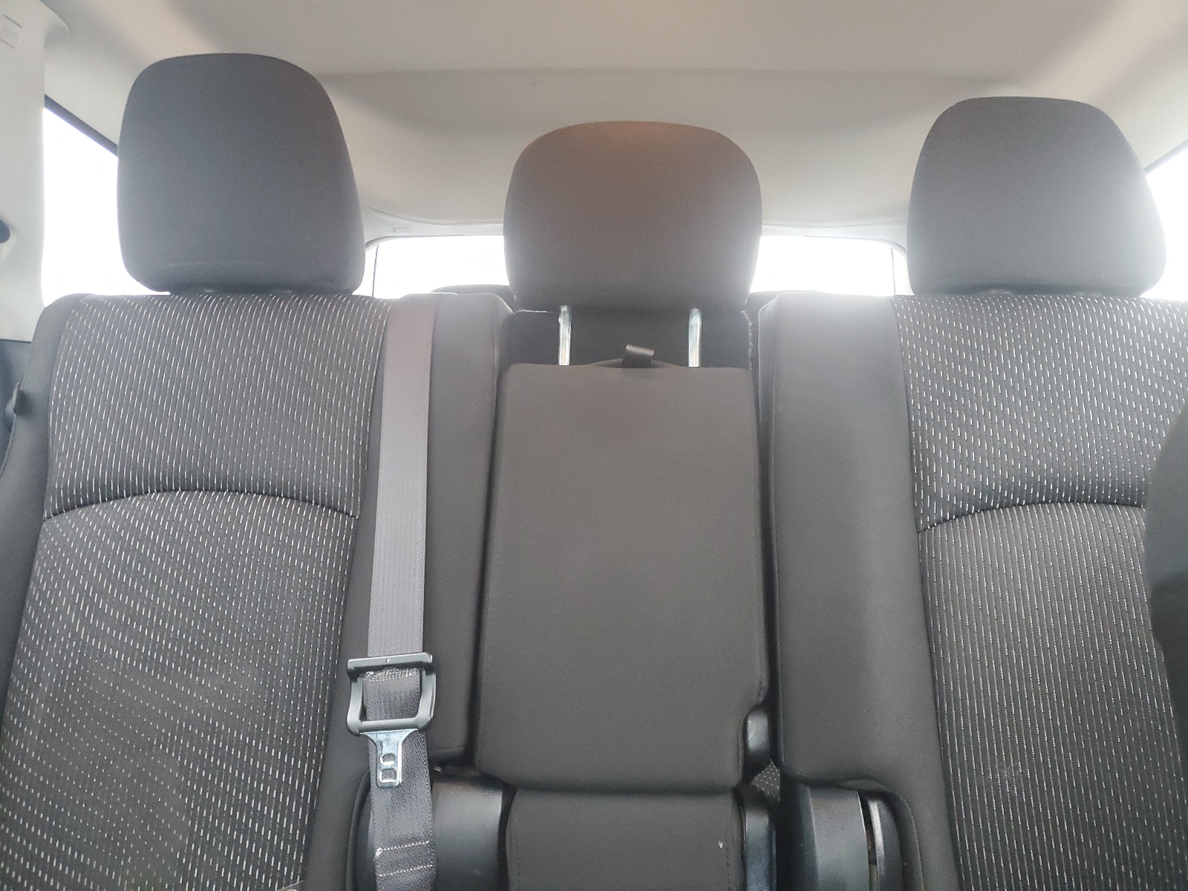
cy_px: 446
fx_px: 892
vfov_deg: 53.1
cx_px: 594
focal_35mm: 26
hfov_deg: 67.3
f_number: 1.5
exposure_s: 1/40
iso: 345
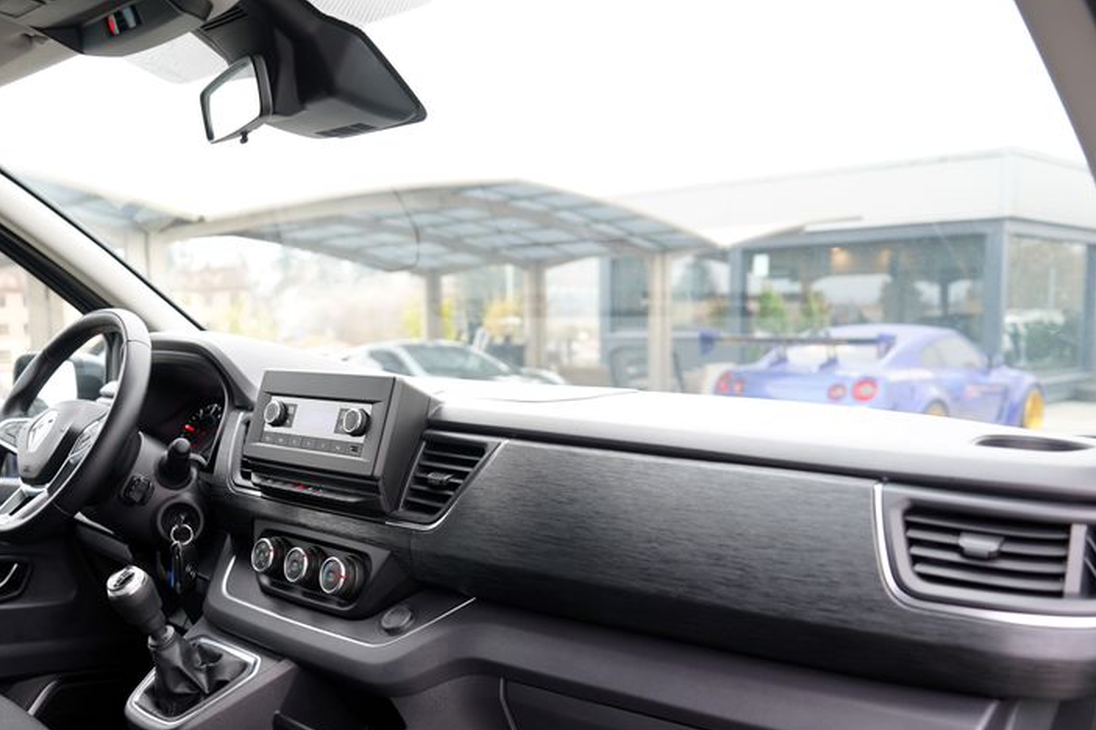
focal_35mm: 35
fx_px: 1065
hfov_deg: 53.9
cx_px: 423
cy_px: 531
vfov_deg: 37.1
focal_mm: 24
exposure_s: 1/30
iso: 100
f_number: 2.8
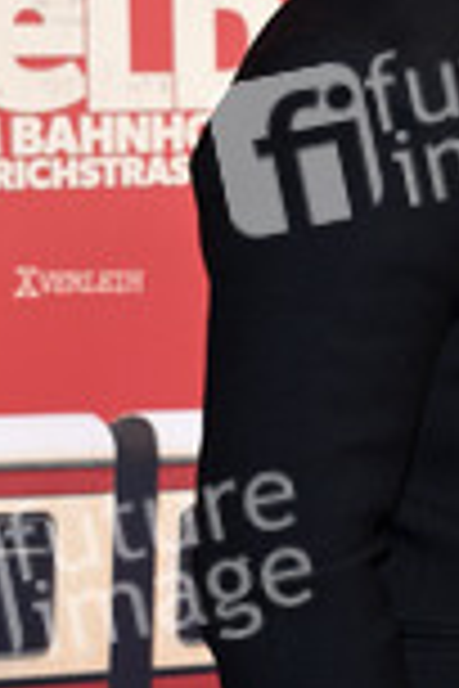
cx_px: 572
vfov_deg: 8.6
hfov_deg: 5.7
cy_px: 355
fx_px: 4590
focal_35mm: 240
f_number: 5.6
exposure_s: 1/200
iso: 640
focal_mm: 92
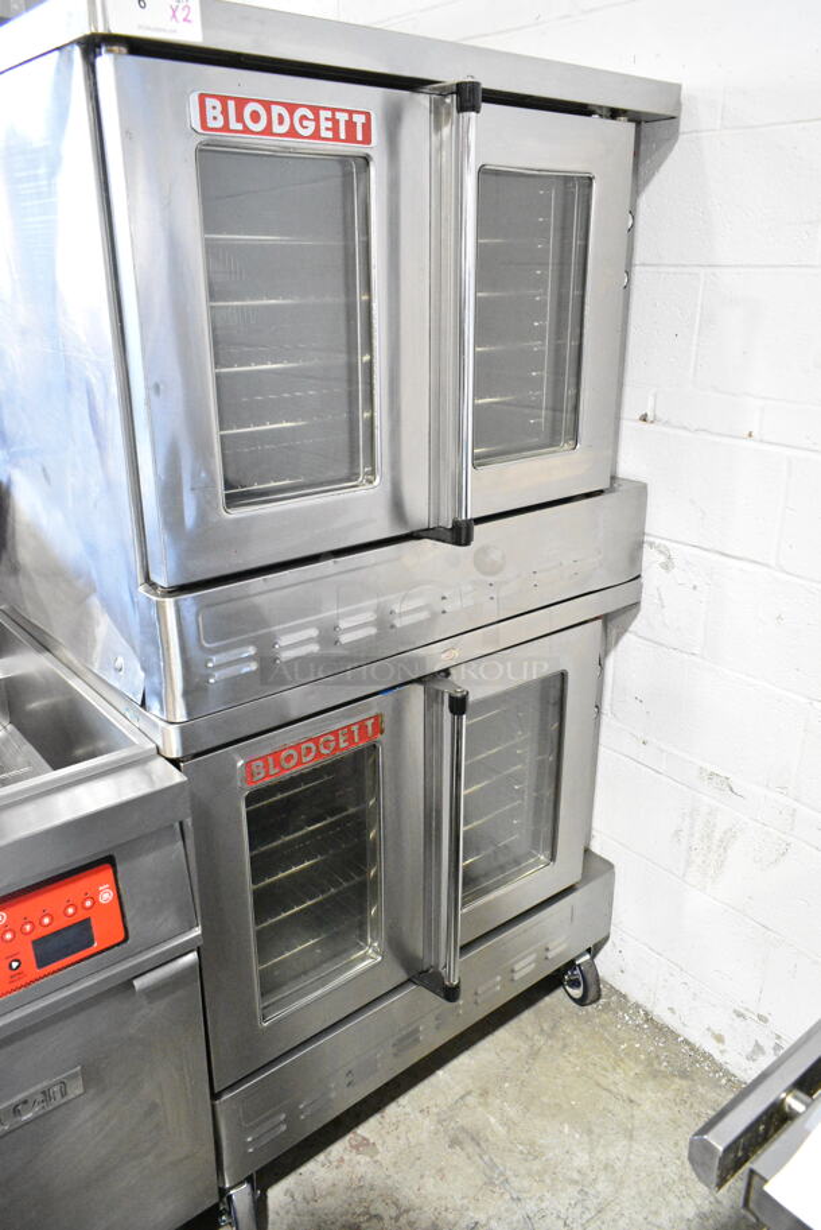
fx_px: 922
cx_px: 410
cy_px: 615
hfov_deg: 48.0
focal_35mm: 27
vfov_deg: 67.3
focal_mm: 18
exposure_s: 1/160
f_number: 6.3
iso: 6400
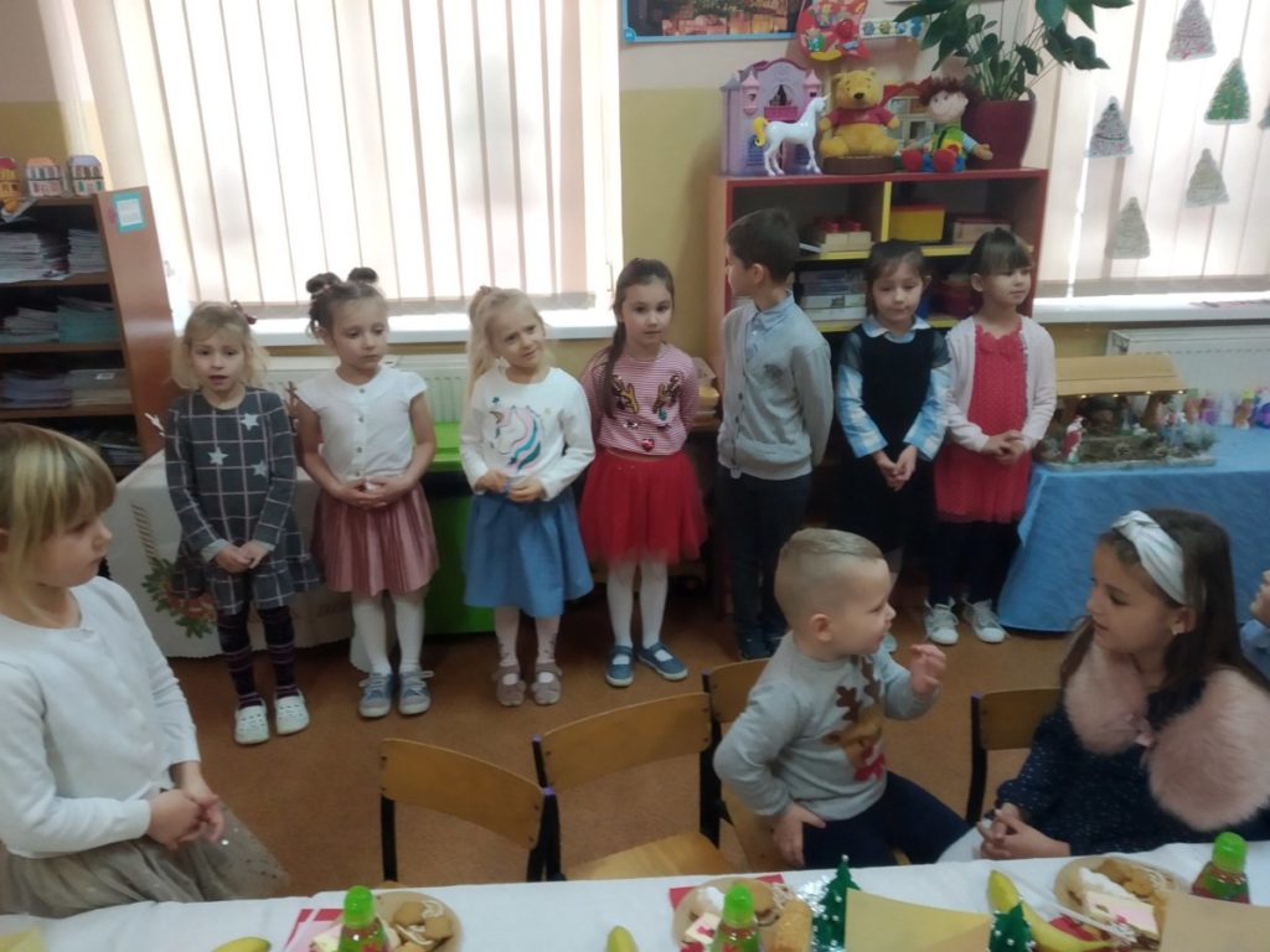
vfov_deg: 53.1
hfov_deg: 67.3
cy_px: 476
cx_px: 635
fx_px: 954
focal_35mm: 26
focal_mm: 3.82
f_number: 2.2
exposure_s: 1/25
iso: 400
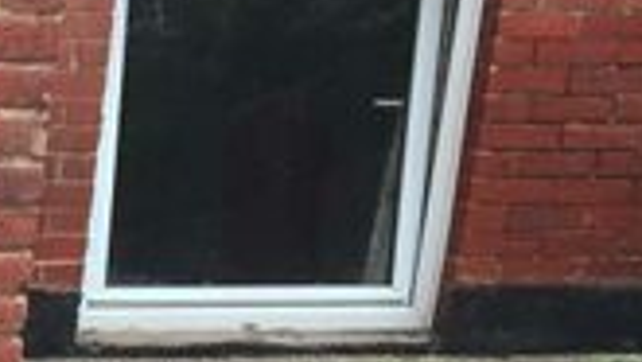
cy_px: 648
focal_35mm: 134
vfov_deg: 8.7
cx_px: -626
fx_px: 2282
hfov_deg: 13.7
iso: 40
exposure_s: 1/100
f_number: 2.2
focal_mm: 4.15
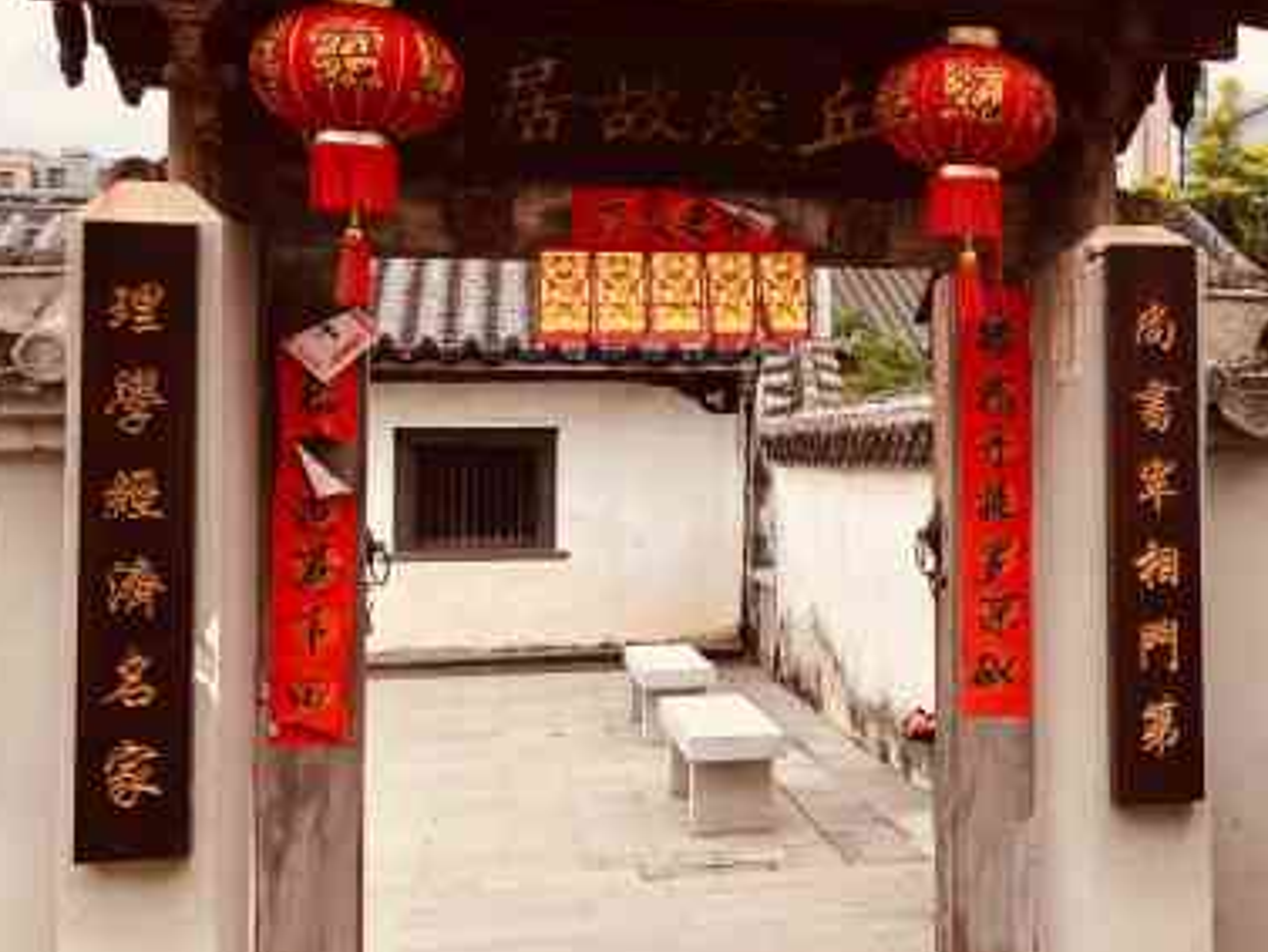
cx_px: 1049
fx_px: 1905
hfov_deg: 35.4
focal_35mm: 52
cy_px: 436
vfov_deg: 28.0
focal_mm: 3.99
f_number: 1.8
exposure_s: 1/470
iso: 20
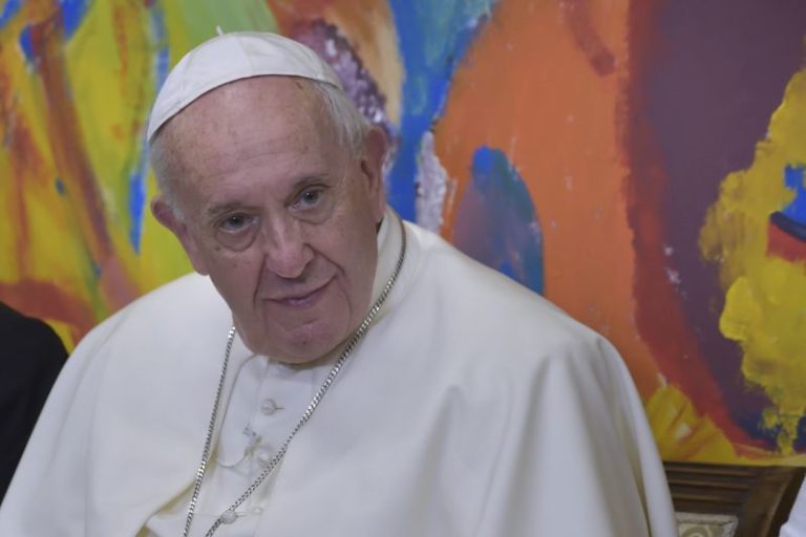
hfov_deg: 14.7
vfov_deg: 9.8
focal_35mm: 140
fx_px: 3134
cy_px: 268
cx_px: 403
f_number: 5
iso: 4000
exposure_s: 1/250
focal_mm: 140
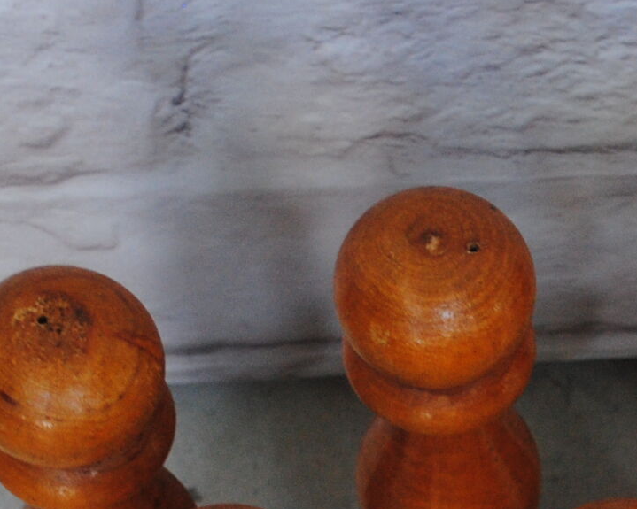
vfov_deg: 7.6
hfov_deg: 9.6
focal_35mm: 199
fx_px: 3749
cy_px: 822
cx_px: 785
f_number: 5
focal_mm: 35
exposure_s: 1/30
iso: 450
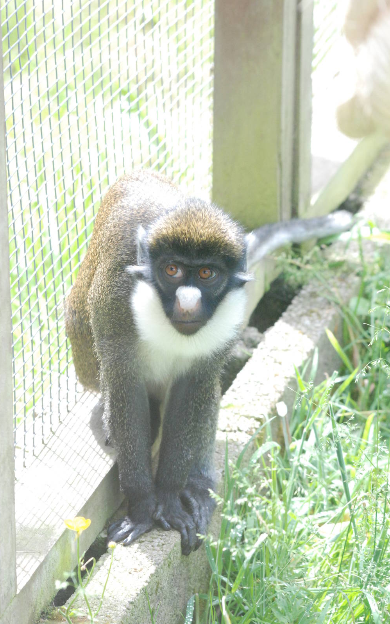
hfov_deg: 7.1
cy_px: 312
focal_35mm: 184
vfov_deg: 11.4
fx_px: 3129
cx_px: 207
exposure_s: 1/160
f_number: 9
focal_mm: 120
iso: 1600
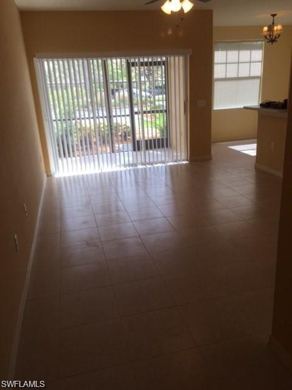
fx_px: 326
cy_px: 195
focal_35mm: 29
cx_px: 146
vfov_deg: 61.7
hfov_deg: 48.2
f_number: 2.2
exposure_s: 1/122
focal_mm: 4.15
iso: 32
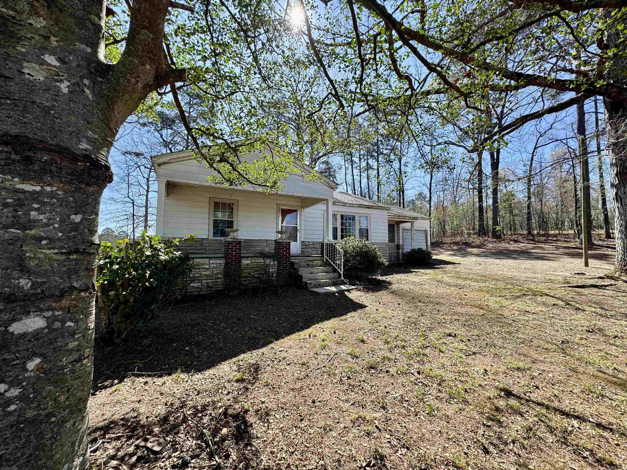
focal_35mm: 14
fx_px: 254
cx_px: 314
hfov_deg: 102.1
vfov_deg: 85.7
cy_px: 235
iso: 40
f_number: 2.2
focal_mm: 2.22
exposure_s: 1/544
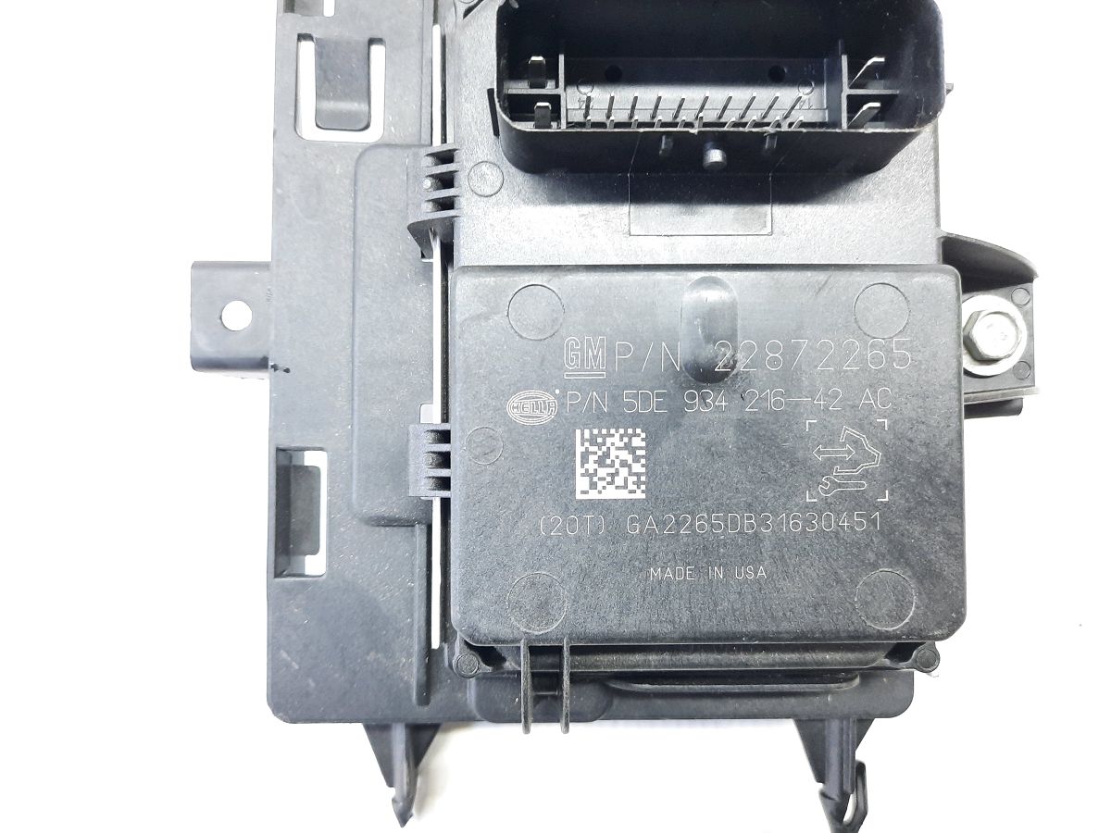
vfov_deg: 54.9
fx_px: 802
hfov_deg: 69.4
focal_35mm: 25
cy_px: 416
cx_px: 556
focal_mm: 4.6
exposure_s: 1/33
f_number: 2
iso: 320
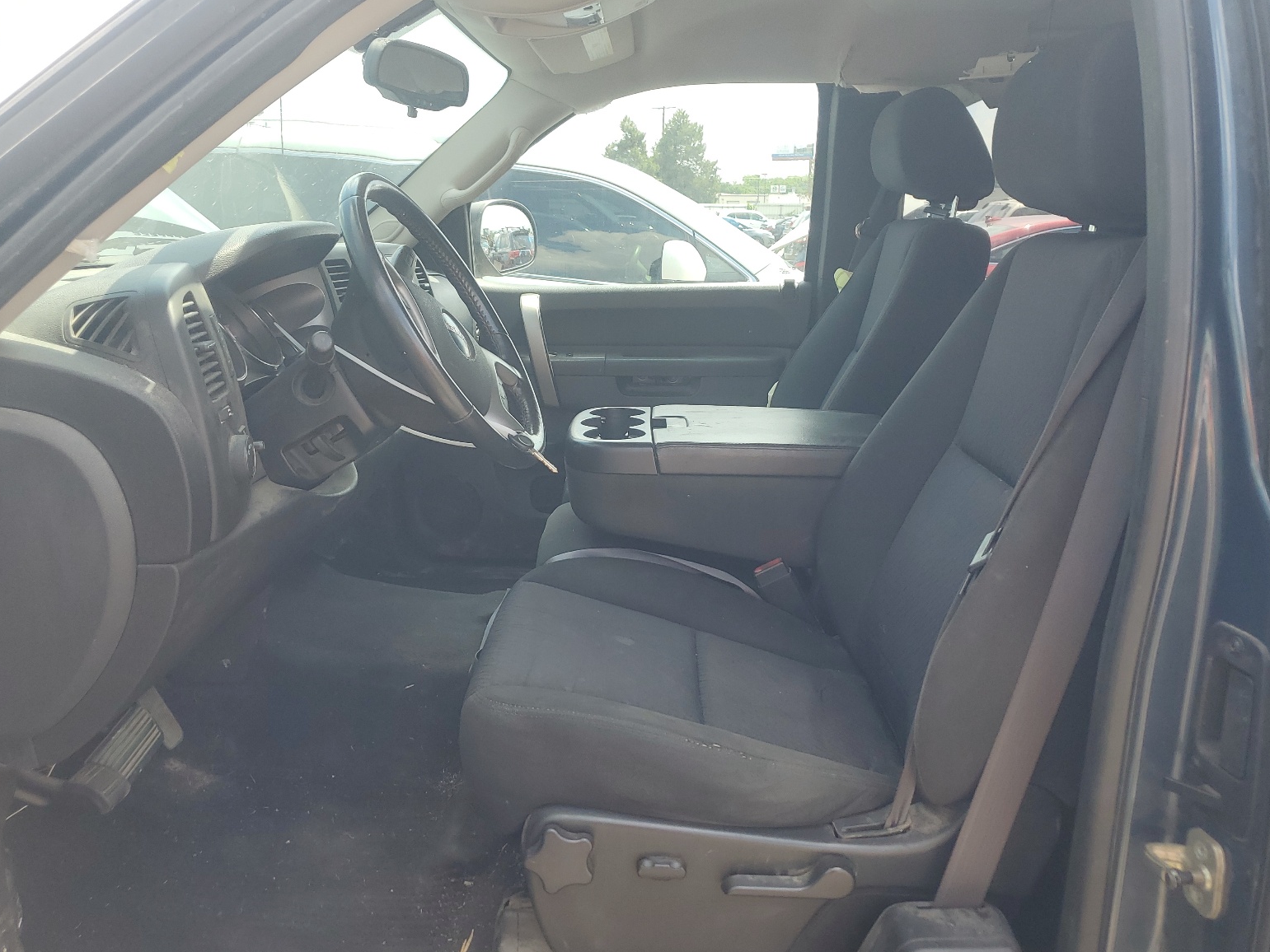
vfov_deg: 51.4
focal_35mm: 27
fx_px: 991
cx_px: 634
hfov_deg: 65.3
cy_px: 490
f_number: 1.5
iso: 50
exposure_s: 1/526
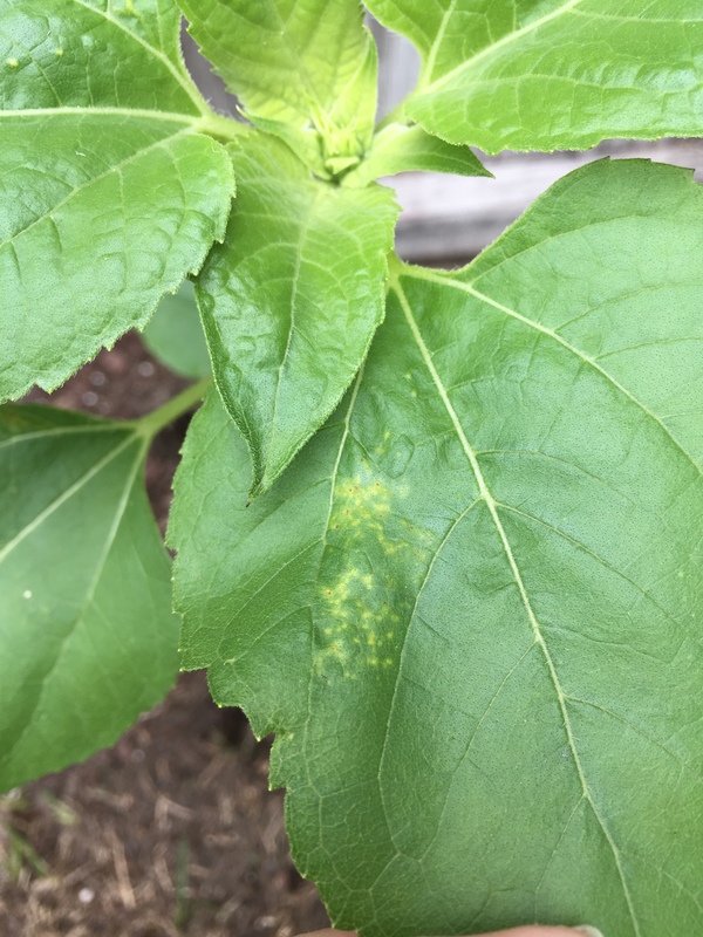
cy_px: 468
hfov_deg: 48.2
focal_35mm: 29
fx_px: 785
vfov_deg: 61.7
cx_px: 352
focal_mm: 4.15
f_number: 2.2
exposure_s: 1/129
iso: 32
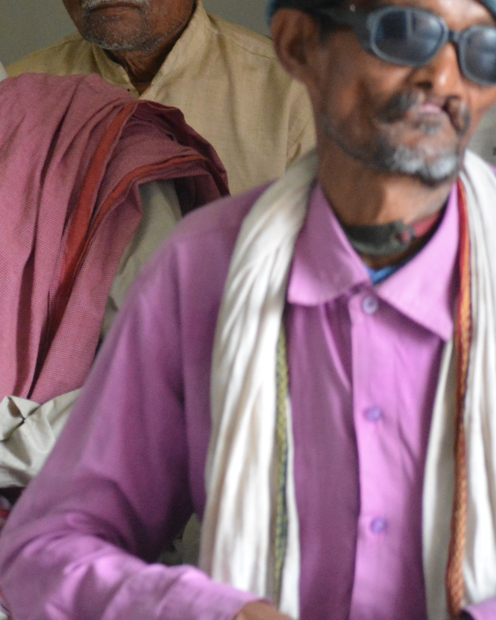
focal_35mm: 303
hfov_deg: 5.1
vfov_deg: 6.4
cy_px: 148
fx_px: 5560
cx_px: -200
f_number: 25
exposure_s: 1/125
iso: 2500
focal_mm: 90
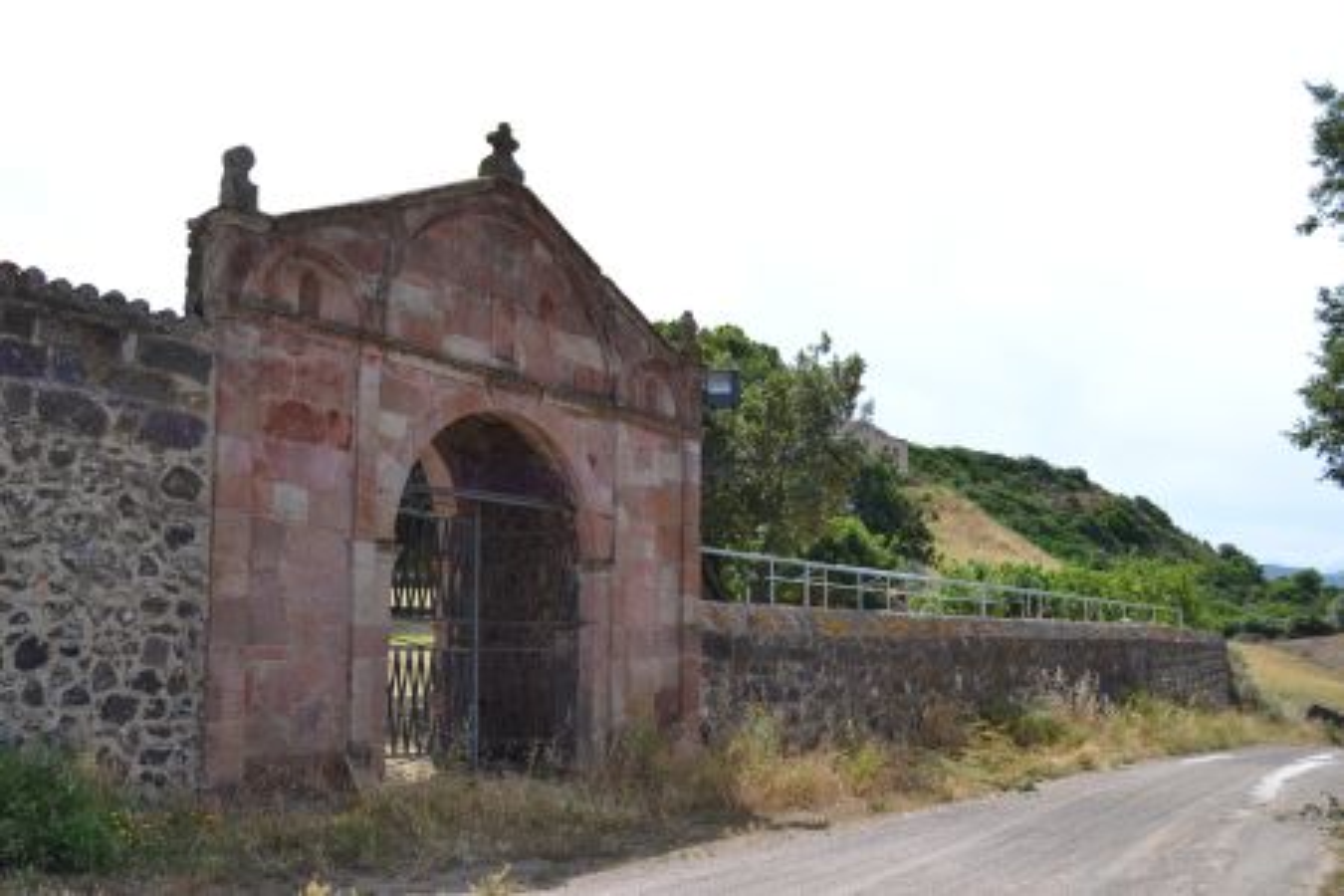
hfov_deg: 55.1
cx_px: 672
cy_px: 448
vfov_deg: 38.4
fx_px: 1288
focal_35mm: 34
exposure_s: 1/1600
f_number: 6.3
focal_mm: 23
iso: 400
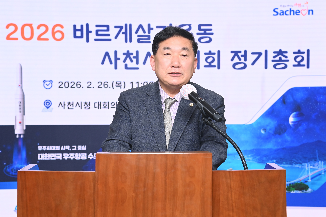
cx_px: 163
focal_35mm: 65
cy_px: 108
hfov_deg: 31.0
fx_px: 589
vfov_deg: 20.9
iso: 1600
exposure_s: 1/250
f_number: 6.3
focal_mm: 65
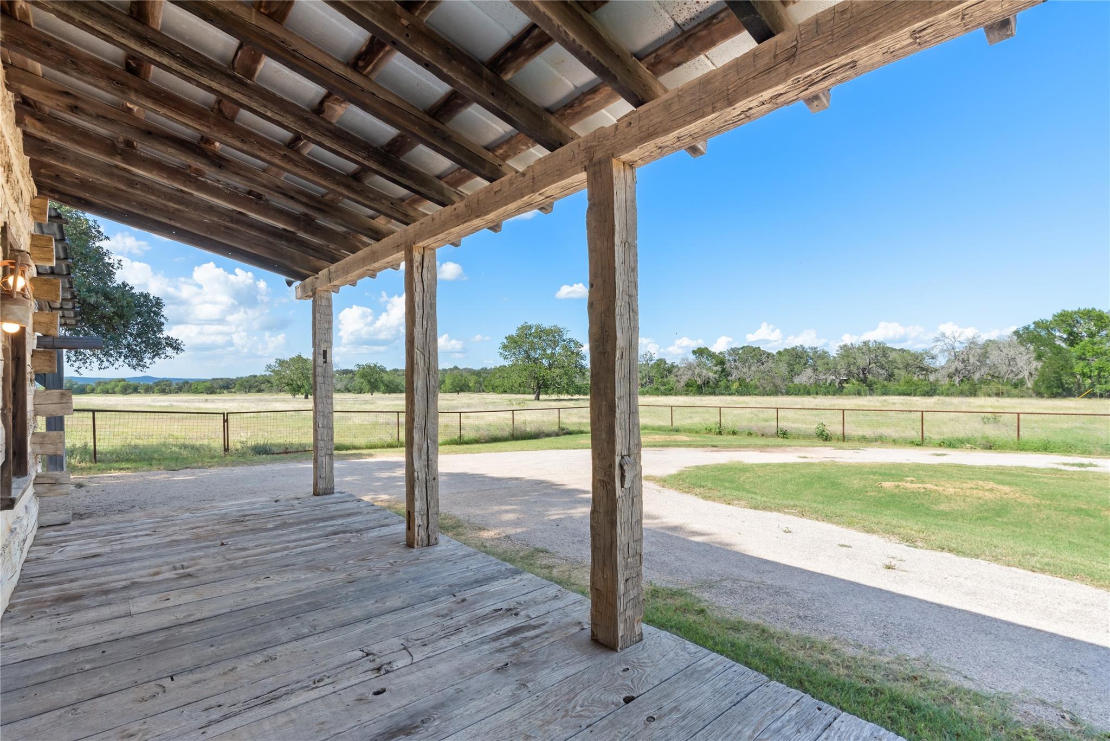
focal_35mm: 17
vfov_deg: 70.5
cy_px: 370
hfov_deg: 93.3
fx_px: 524
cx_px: 555
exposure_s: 1/100
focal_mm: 17
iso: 400
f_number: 8
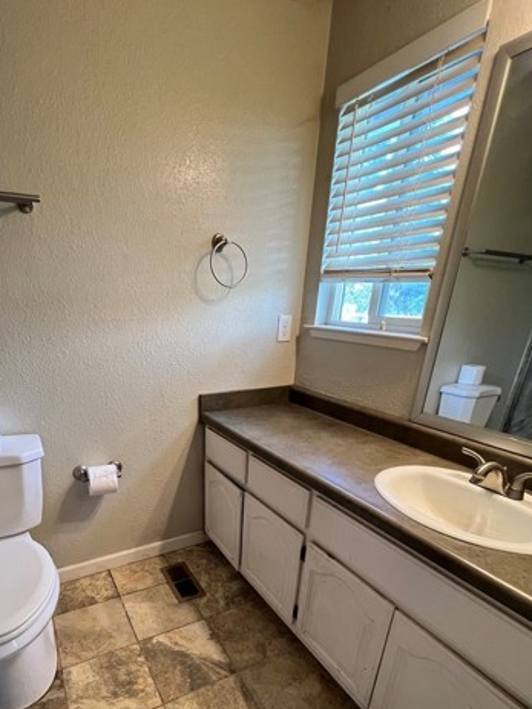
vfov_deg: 84.3
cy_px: 480
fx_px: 369
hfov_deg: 71.0
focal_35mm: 18
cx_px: 215
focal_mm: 1.57
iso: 200
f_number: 1.8
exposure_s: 1/60
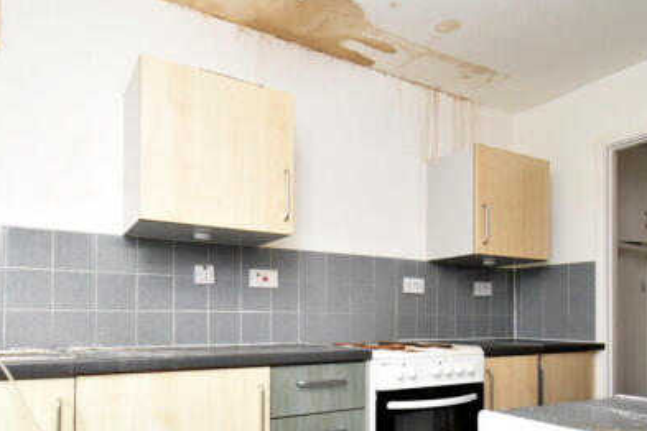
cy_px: 292
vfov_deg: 50.2
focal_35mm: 25
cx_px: 309
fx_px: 449
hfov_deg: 71.5
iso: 900
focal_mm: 10
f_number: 10
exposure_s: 1/60
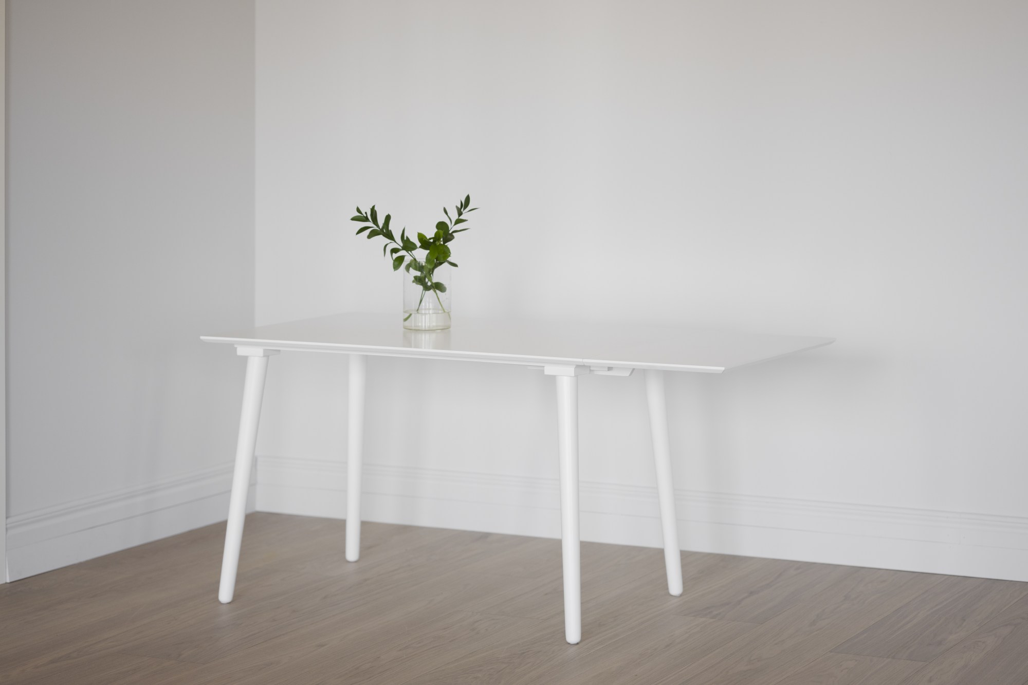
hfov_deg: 23.9
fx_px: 2427
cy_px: 342
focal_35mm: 85
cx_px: 514
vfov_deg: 16.1
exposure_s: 1/100
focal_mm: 85
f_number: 2.5
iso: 250
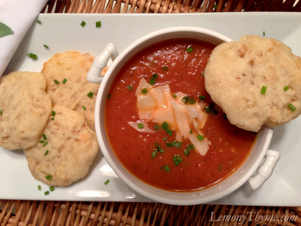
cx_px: 150
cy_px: 113
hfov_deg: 55.4
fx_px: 287
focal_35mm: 33
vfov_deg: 42.9
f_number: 2.4
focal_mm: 4.13
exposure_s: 1/20
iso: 100
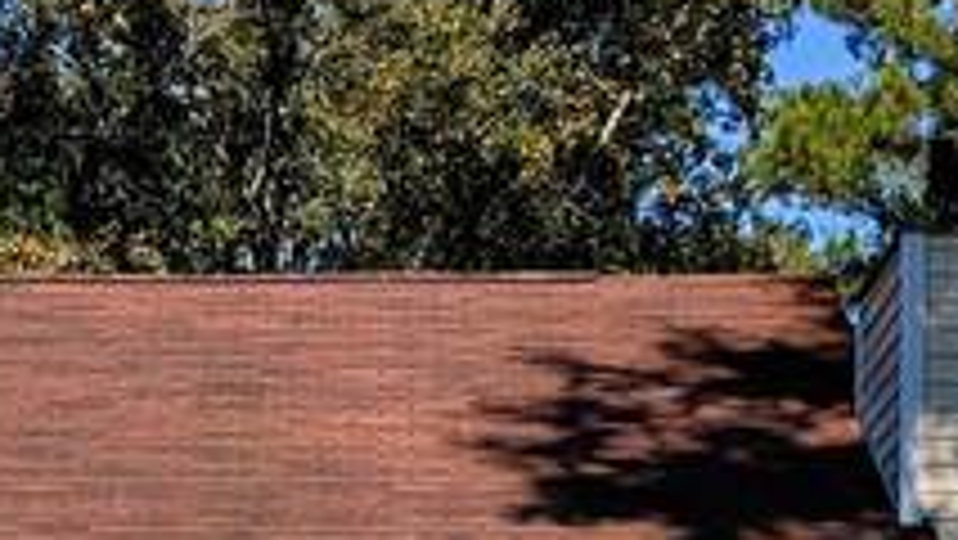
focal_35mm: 157
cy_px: 796
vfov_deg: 7.6
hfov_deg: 13.6
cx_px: 79
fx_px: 3990
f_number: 1.68
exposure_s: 1/2088
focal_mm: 6.9
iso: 22
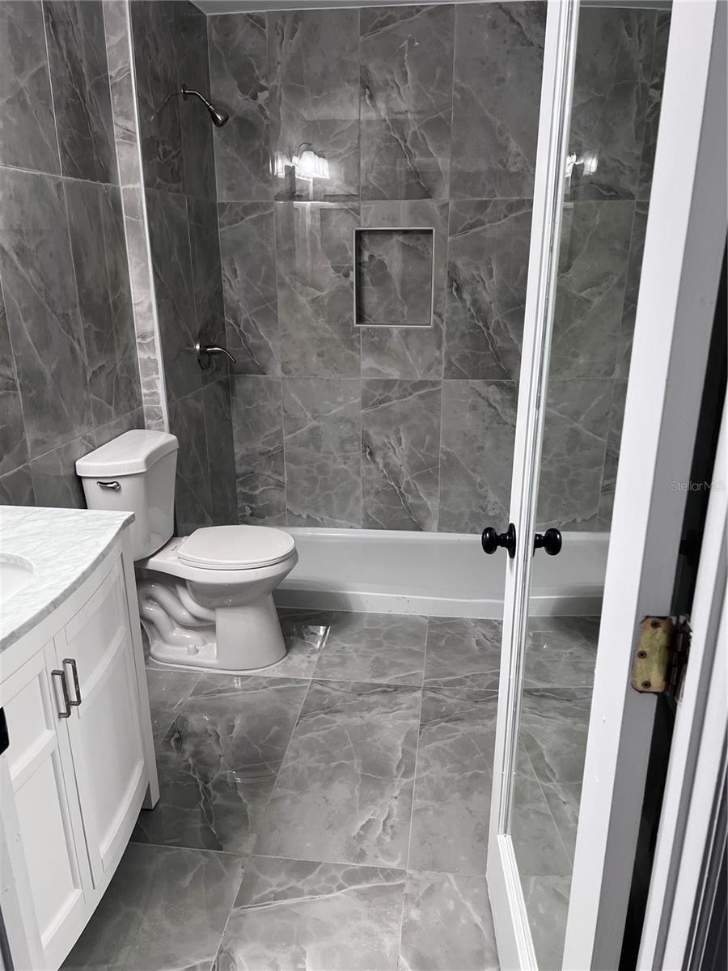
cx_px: 364
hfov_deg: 53.1
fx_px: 729
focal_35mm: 26
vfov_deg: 67.3
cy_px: 486
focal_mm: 5.7
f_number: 1.5
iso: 125
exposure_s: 1/120
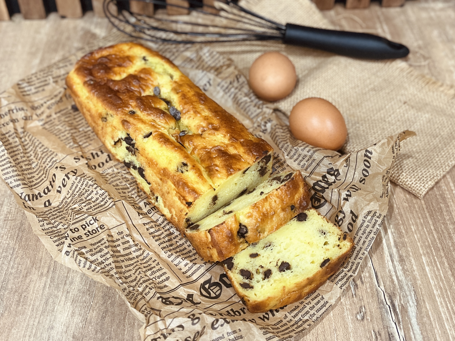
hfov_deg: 67.3
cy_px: 170
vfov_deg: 53.1
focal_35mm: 26
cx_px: 228
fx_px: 342
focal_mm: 5.1
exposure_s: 1/50
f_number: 1.6
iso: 200
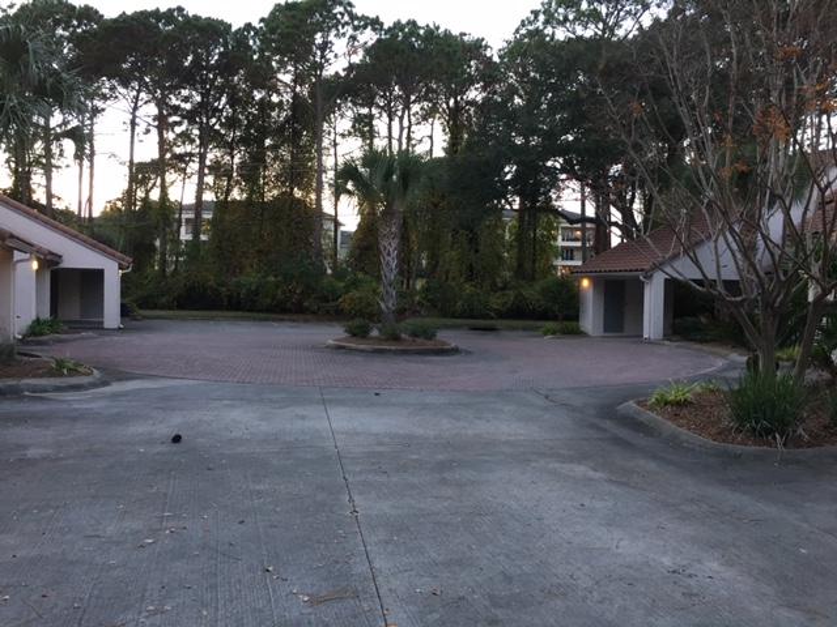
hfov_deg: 61.7
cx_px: 418
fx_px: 701
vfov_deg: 48.2
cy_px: 314
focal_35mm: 29
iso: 125
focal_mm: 4.15
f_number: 2.2
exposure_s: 1/33
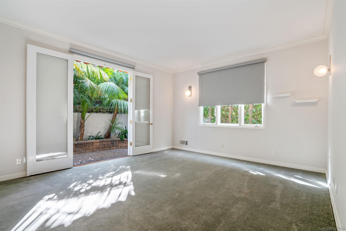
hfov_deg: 96.7
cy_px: 116
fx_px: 154
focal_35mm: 16
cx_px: 173
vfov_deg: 73.8
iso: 125
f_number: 7.1
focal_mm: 16
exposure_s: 1/13
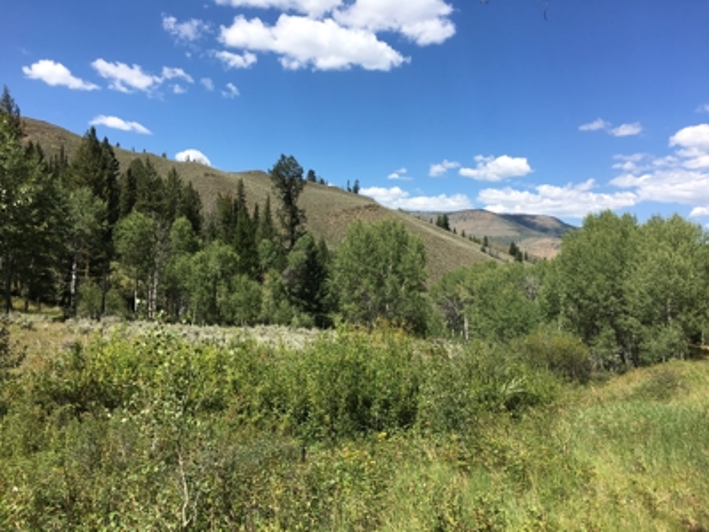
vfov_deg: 48.2
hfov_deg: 61.7
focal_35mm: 29
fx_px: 594
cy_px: 266
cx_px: 354
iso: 25
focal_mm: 4.15
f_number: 2.2
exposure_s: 1/1261
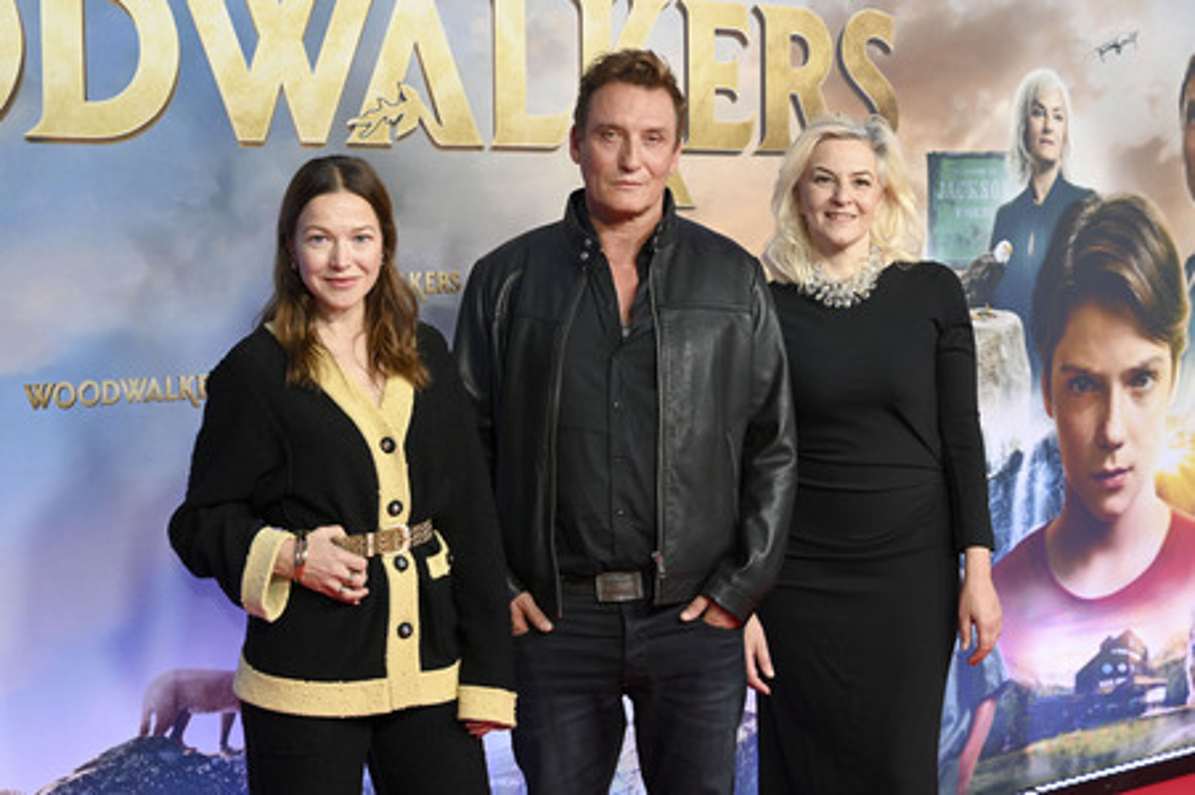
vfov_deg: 26.0
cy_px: 398
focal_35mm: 52
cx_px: 598
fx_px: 1725
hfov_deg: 38.2
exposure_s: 1/160
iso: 1000
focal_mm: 52
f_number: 5.6
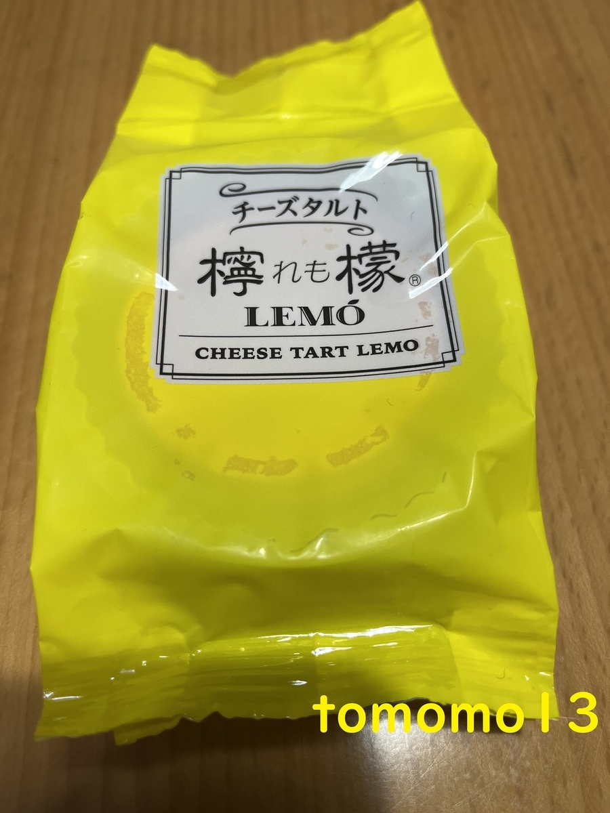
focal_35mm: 26
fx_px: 611
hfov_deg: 53.1
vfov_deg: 67.3
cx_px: 305
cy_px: 406
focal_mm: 5.1
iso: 80
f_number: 1.6
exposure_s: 1/100
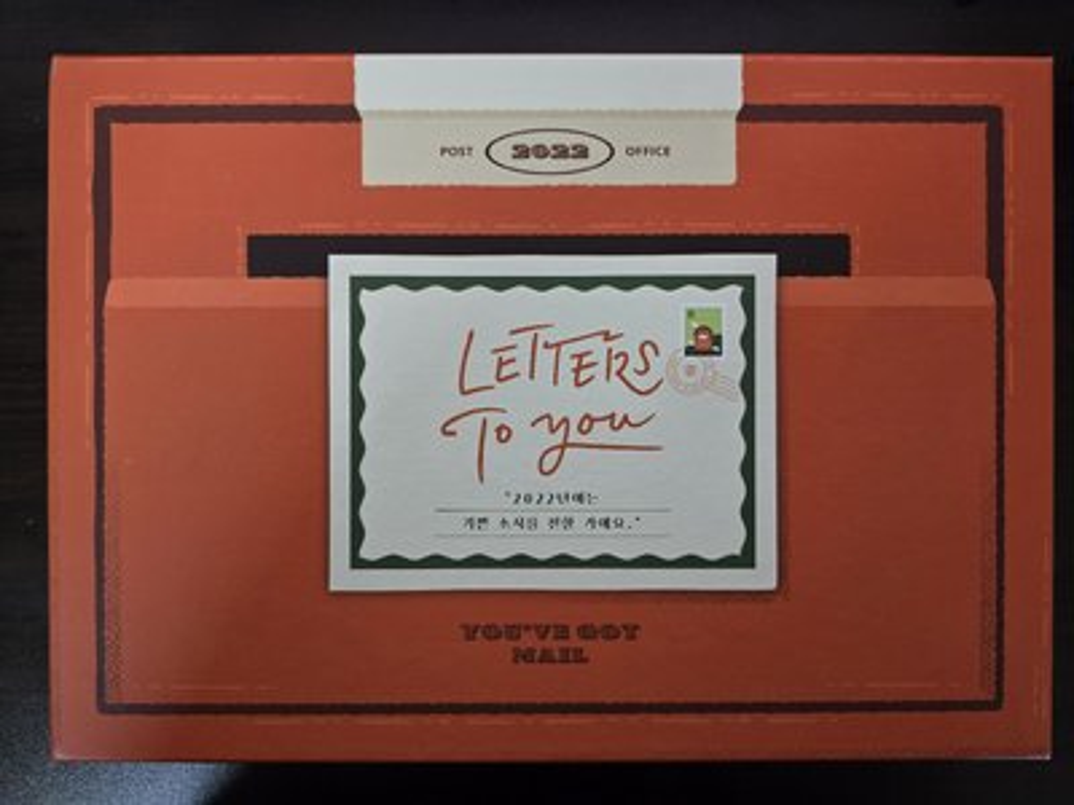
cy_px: 402
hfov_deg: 73.9
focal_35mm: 23
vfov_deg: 58.9
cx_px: 537
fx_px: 714
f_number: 1.7
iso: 640
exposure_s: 1/60.2
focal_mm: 6.3
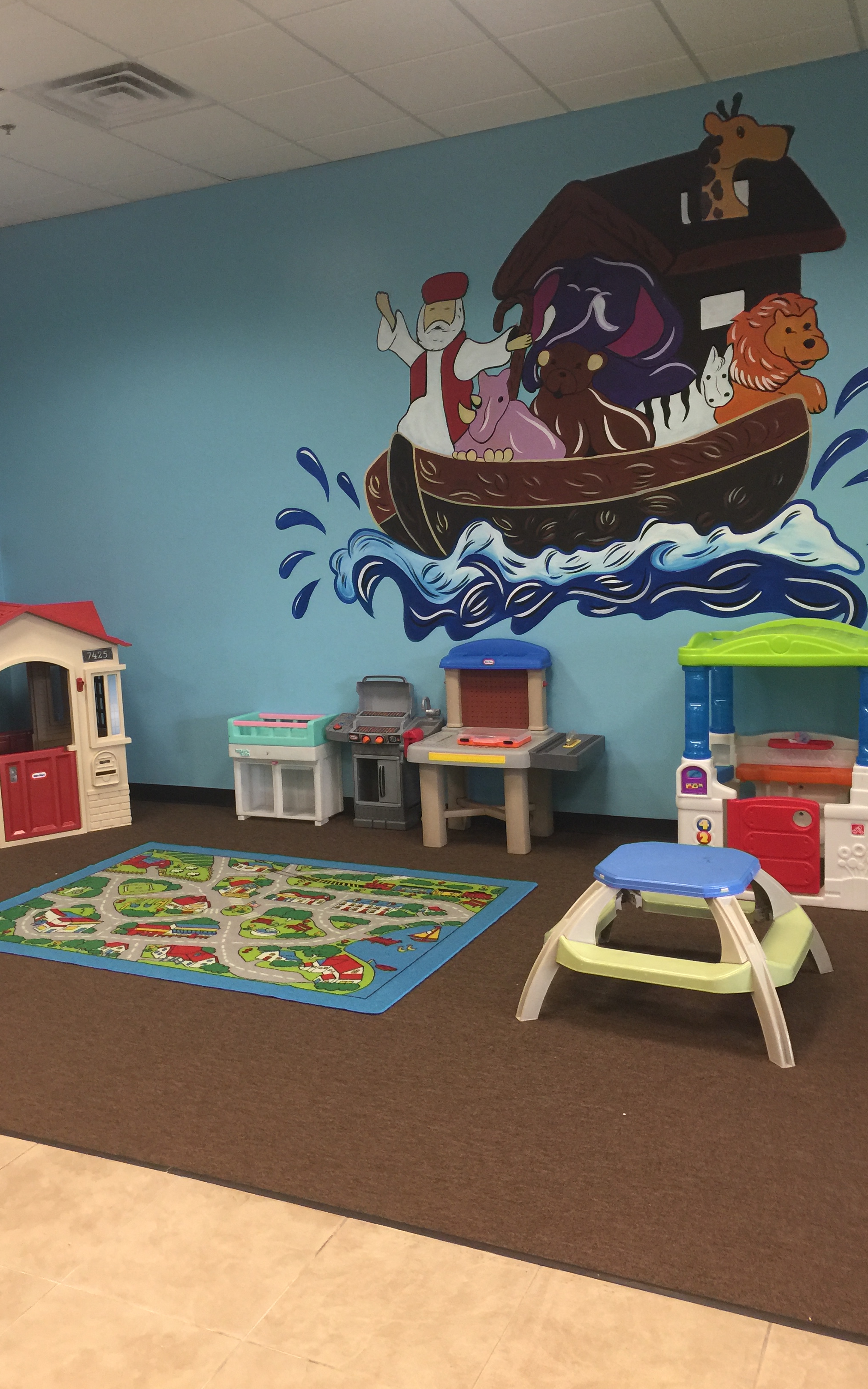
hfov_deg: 40.4
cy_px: 696
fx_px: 1173
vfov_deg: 61.2
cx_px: 351
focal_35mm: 31
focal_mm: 4.15
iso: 64
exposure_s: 1/15
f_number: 2.2
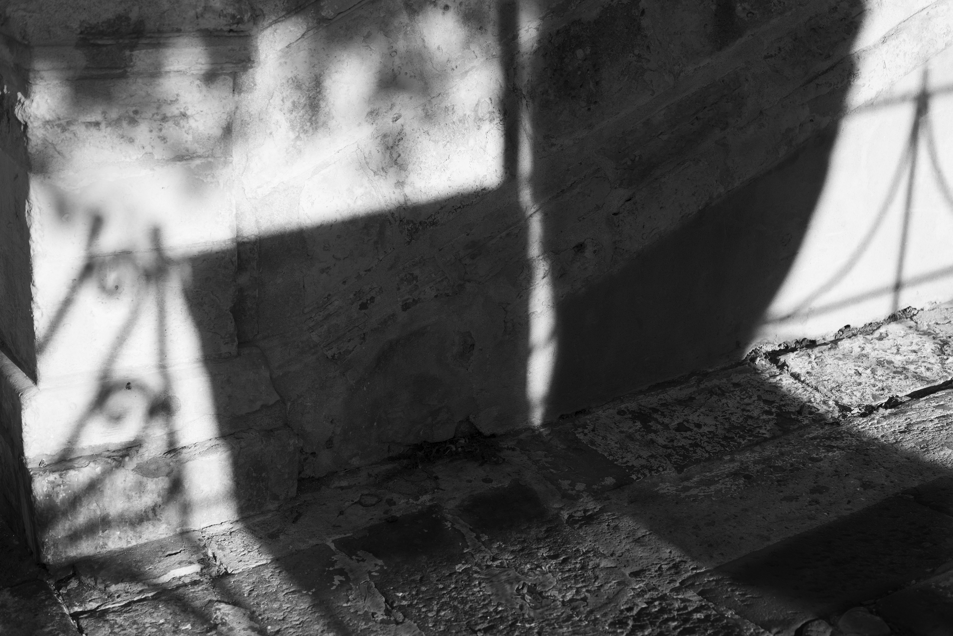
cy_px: 318
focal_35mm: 55
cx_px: 476
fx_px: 1456
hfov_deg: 36.2
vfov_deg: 24.6
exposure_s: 1/2500
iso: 250
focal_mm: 55
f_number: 3.2
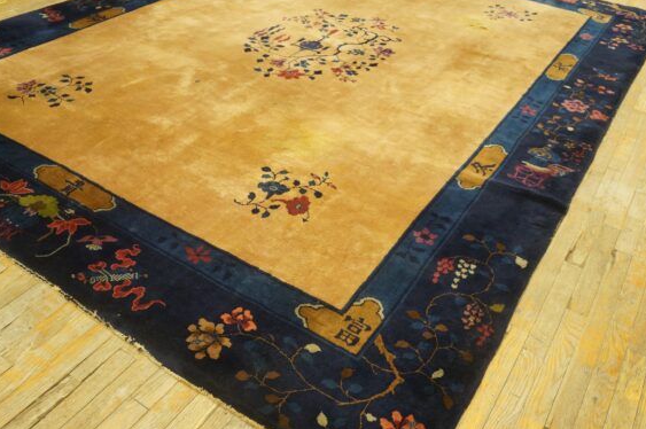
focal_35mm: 32
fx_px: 574
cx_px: 319
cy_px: 220
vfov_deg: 41.0
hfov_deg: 58.8
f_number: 4
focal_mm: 20
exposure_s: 1/60
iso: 1600
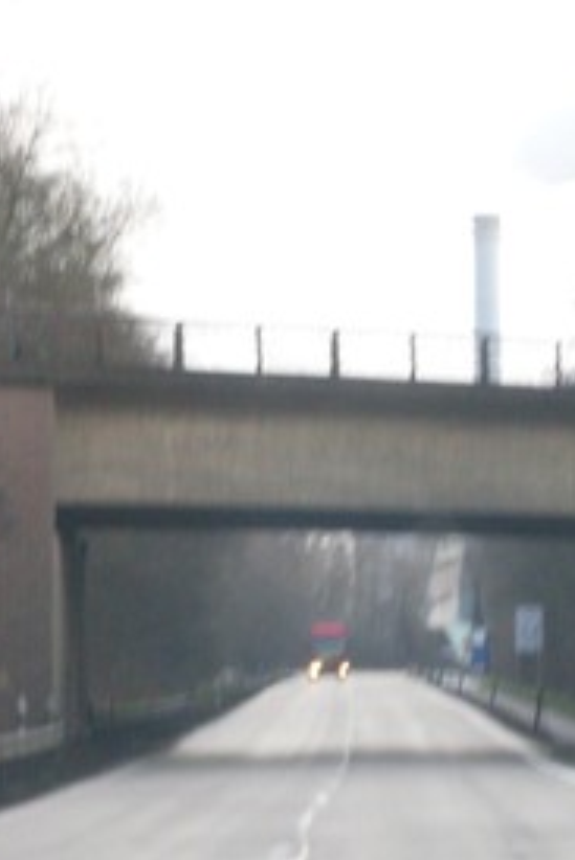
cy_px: 632
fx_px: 6364
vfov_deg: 7.7
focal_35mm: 266
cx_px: 372
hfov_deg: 5.2
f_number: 5.2
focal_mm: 18.9
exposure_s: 1/60
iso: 100
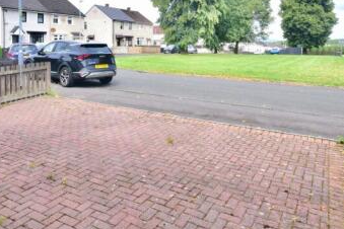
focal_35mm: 29
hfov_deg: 63.5
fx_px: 277
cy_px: 48
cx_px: 156
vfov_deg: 43.0
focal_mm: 10
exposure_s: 1/160
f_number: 16
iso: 800
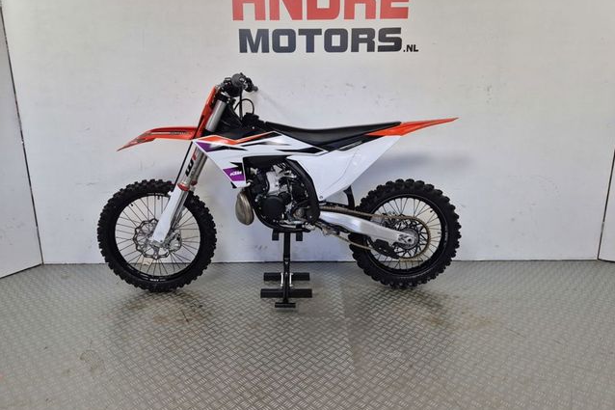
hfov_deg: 73.8
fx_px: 410
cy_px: 191
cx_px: 308
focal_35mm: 24
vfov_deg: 53.1
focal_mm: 5.4
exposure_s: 1/100
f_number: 1.8
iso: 200
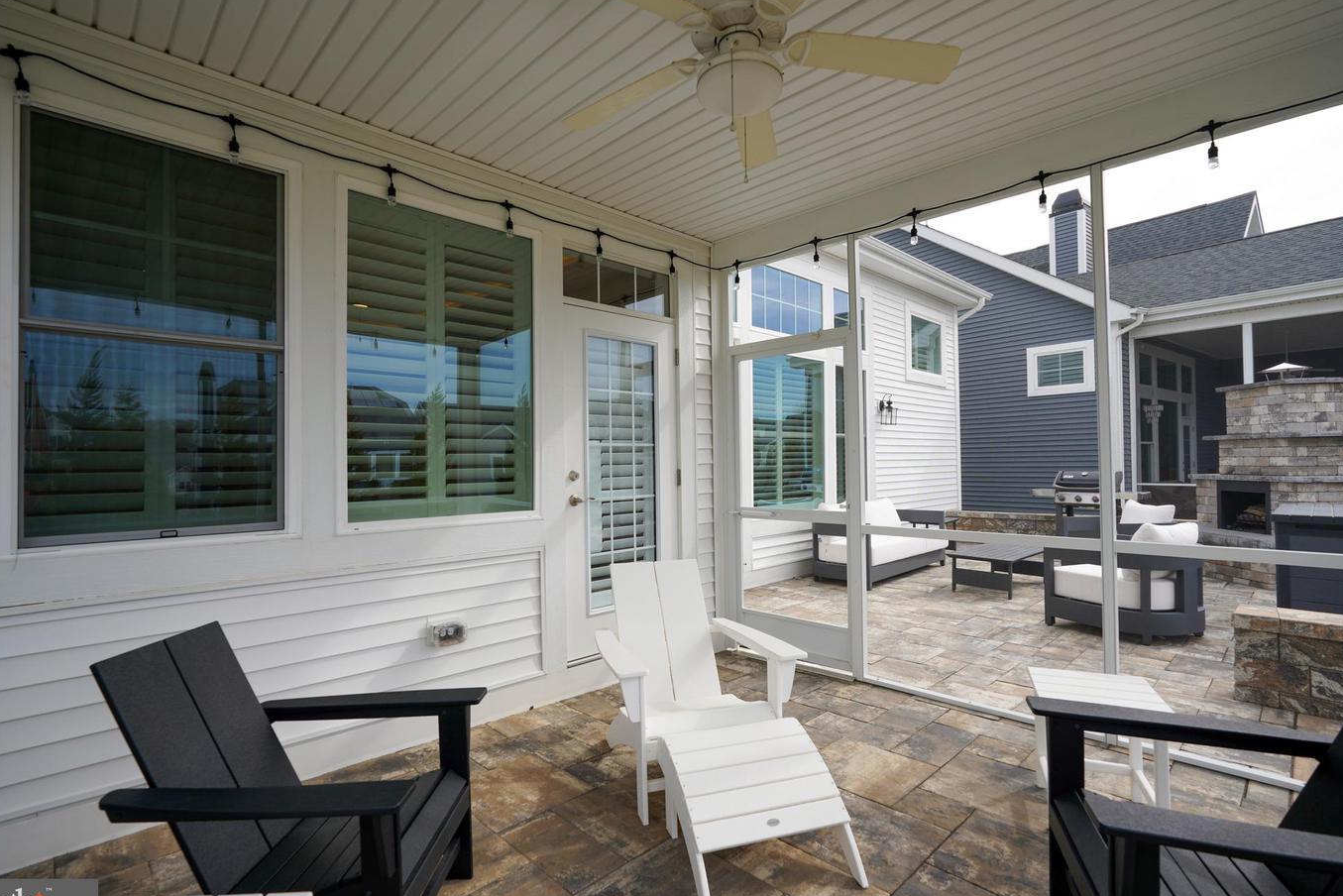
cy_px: 454
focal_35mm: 17
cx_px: 657
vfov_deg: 70.5
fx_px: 634
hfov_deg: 93.3
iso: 100
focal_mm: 16
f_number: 4.5
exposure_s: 1/250
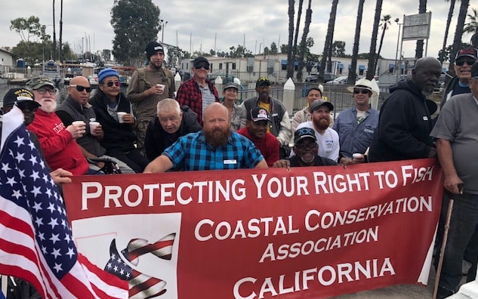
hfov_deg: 62.9
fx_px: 391
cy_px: 133
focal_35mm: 30
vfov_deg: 41.8
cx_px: 237
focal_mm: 4
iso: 20
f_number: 1.8
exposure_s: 1/1043
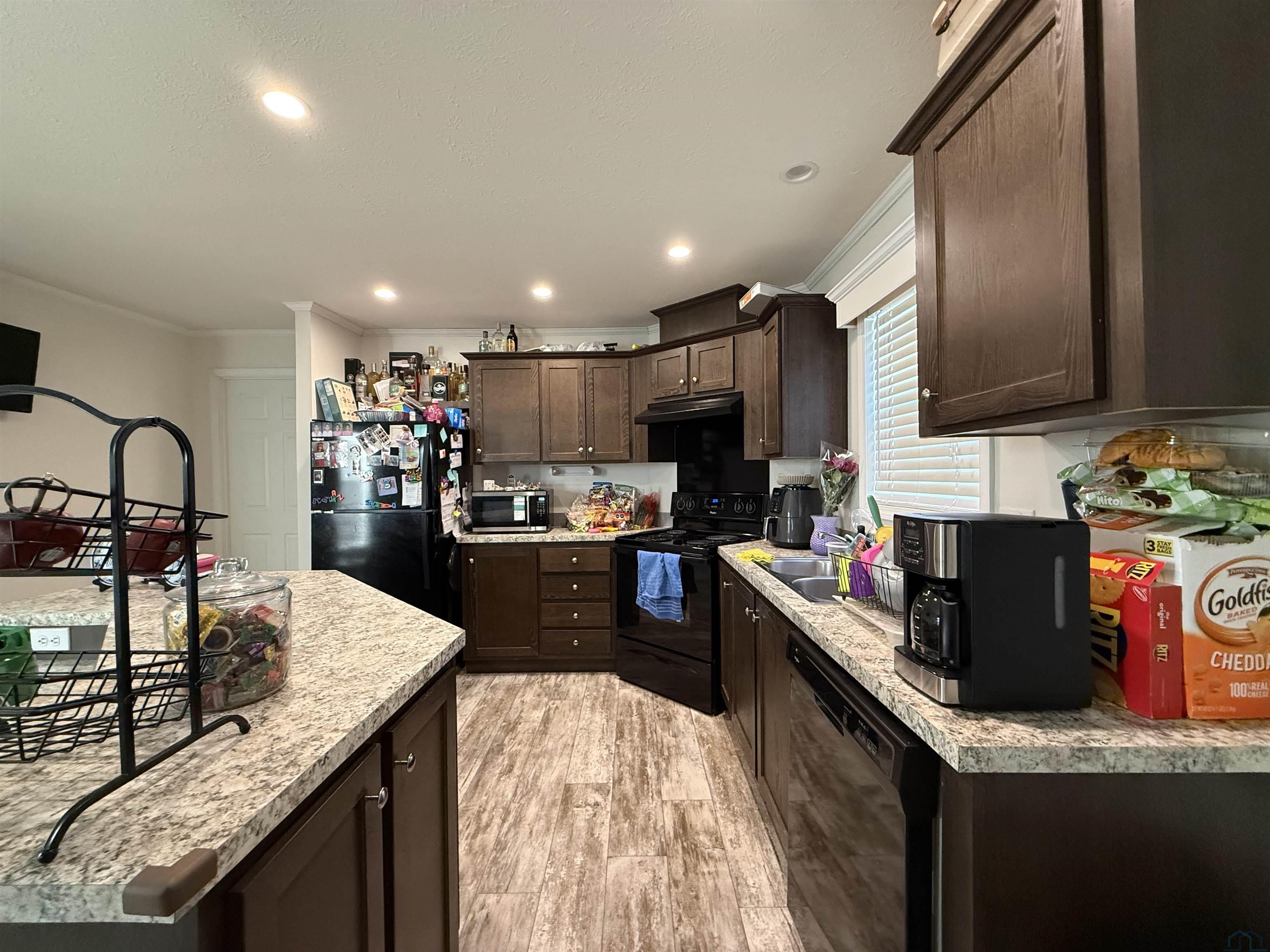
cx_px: 635
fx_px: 514
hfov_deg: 102.1
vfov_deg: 85.7
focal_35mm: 14
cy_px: 476
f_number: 2.2
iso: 640
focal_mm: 2.22
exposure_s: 1/60
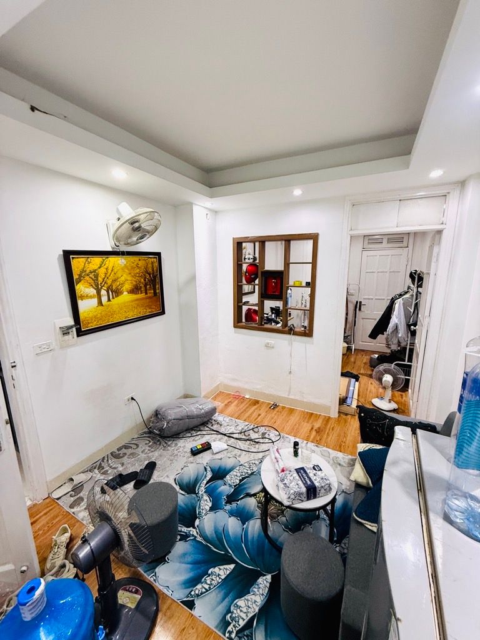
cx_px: 240
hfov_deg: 85.7
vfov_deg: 102.1
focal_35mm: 14
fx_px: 259
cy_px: 320
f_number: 2.2
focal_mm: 2.22
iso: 320
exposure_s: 1/100
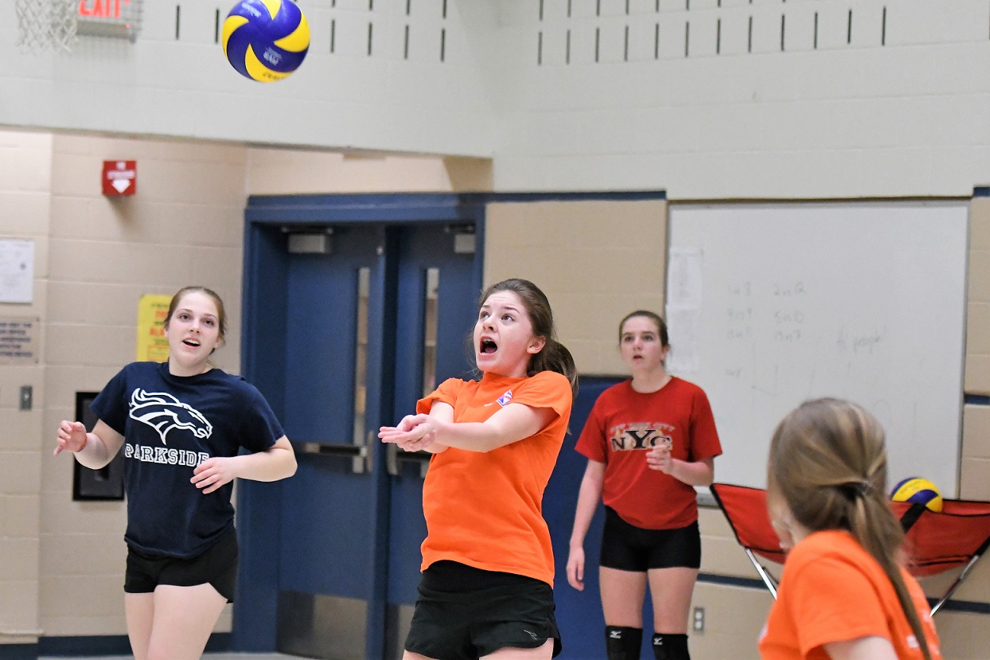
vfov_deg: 13.0
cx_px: 495
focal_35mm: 105
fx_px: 2887
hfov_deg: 19.5
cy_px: 330
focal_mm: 70
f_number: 2.8
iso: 6400
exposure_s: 1/800
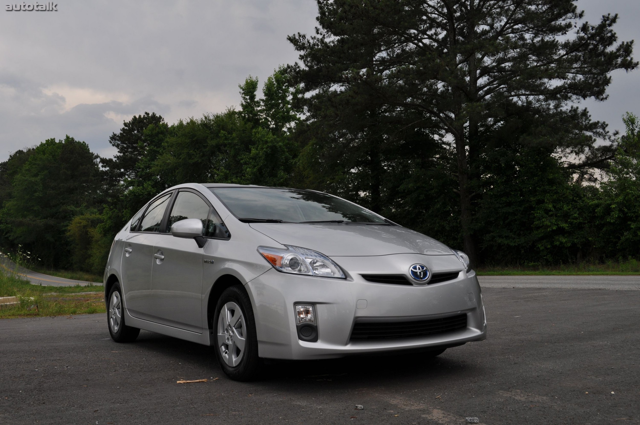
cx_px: 320
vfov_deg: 36.8
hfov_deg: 53.2
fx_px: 639
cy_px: 212
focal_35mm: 36
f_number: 9
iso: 200
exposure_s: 1/160
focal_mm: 24
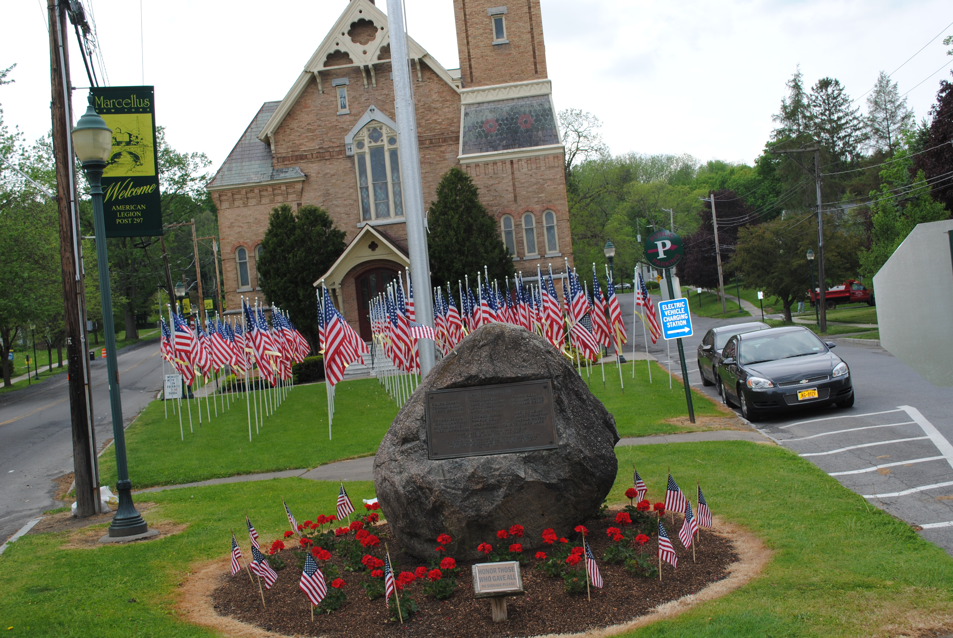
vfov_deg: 34.3
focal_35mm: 39
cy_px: 319
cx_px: 476
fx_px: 1034
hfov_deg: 49.5
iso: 100
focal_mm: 26
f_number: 7.1
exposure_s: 1/200
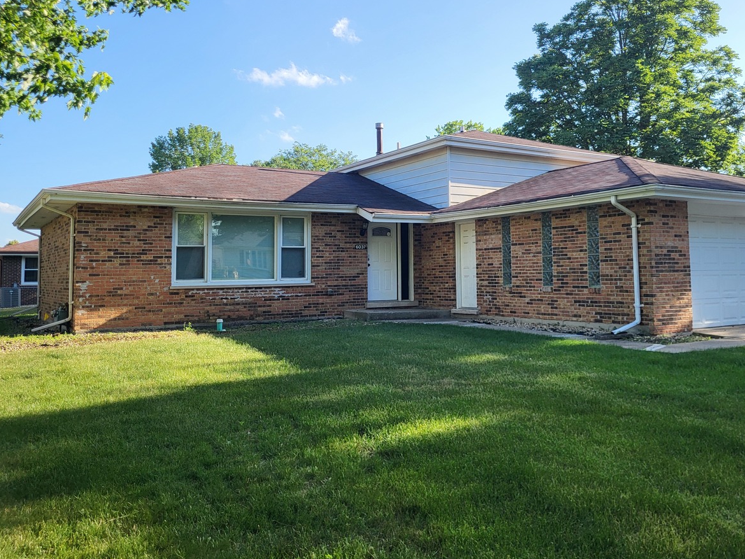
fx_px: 689
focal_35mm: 32
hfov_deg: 56.4
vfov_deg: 44.0
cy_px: 236
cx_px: 444
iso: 40
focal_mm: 5.4
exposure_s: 1/965
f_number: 1.8
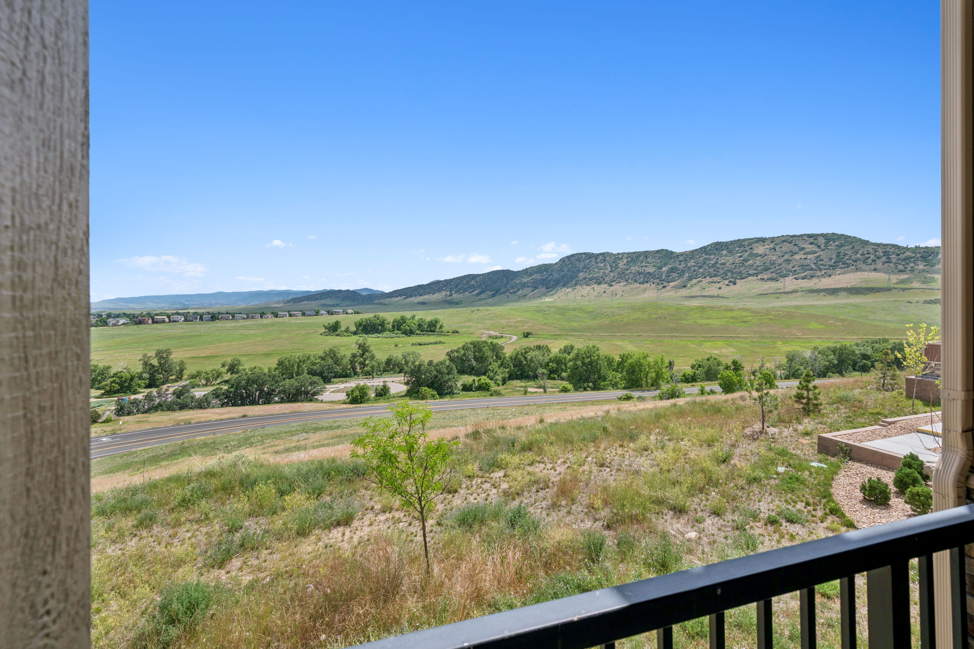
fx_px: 420
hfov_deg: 98.3
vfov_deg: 75.4
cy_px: 322
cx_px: 519
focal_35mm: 16
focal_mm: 14.5
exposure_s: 1/500
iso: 100
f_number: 8
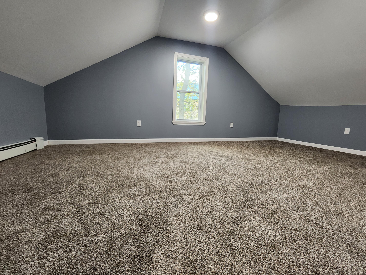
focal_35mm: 13
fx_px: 137
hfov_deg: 106.2
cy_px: 138
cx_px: 183
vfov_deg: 89.9
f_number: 2.2
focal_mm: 2.2
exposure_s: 1/40
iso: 320
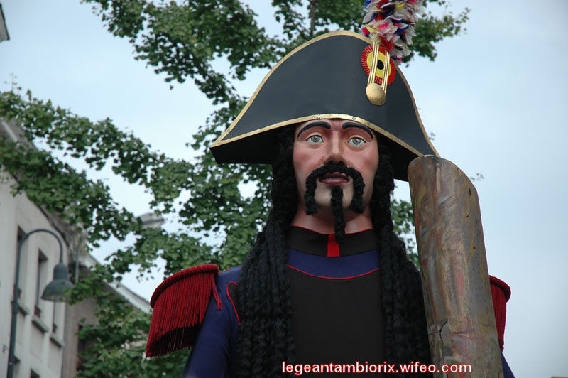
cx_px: 284
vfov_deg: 13.0
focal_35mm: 105
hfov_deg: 19.5
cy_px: 189
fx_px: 1655
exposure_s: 1/500
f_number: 4.5
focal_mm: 70
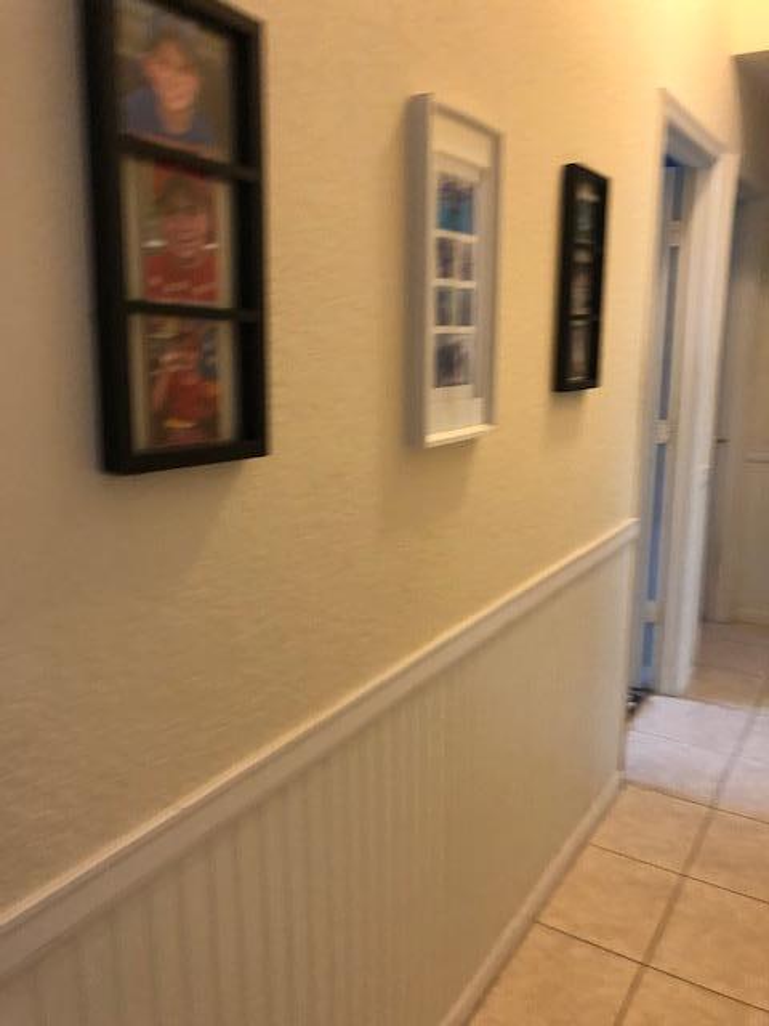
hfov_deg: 49.7
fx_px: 829
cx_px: 384
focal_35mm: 28
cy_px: 513
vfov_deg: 63.4
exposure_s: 1/15
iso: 80
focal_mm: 4
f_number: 1.8
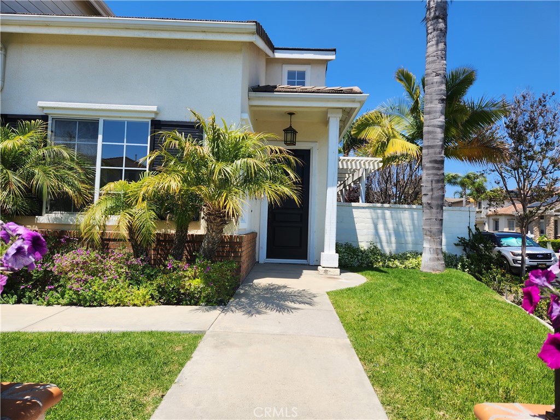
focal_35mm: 23
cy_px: 210
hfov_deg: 73.9
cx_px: 280
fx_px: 372
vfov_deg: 58.9
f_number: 1.8
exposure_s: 1/1347
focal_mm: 5.4
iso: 20
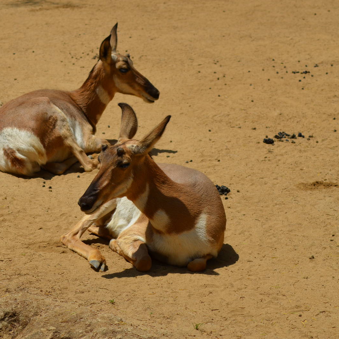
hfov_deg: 11.0
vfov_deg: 11.1
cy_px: 169
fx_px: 1751
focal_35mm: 158
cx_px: 106
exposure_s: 1/1000
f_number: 8
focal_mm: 82
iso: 200
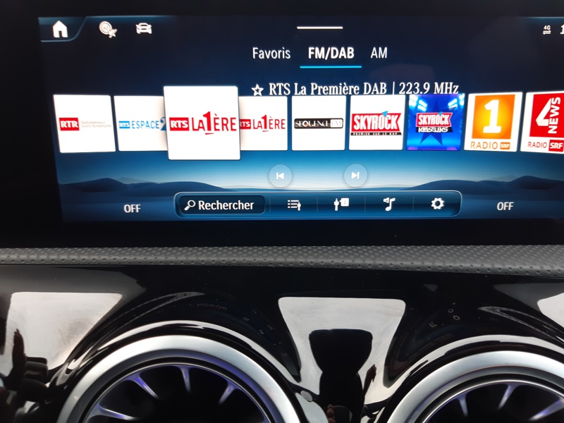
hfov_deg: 67.3
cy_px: 212
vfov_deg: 53.1
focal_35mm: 26
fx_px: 424
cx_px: 282
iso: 50
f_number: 1.7
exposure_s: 1/50
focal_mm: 3.92
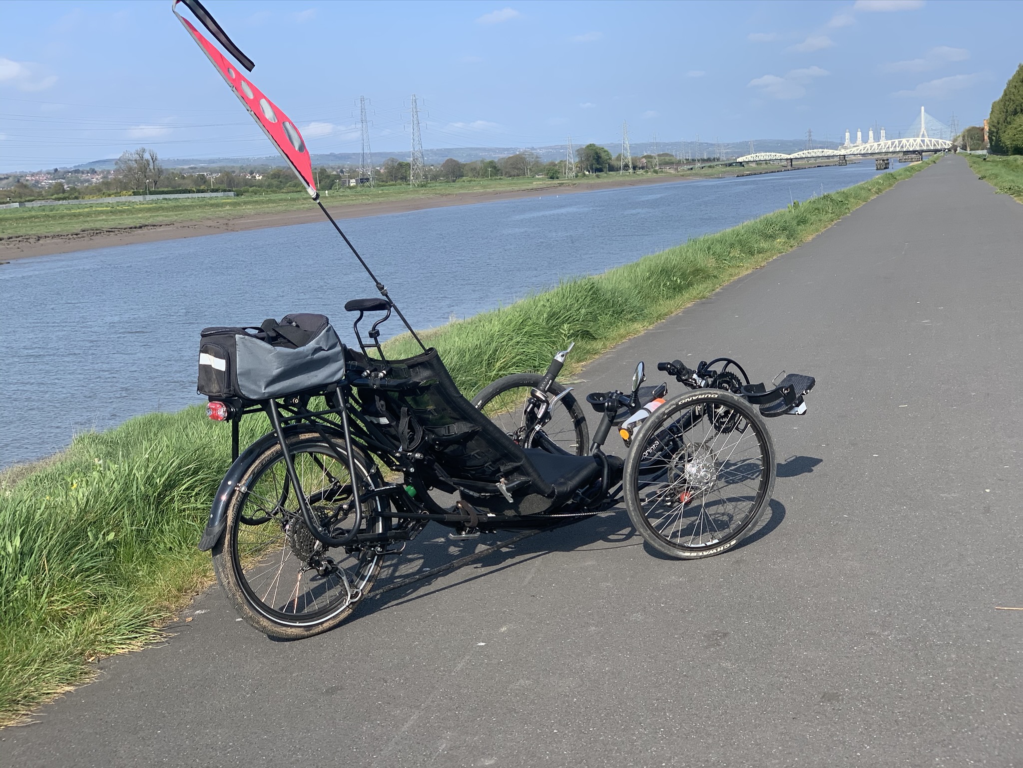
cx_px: 512
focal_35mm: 52
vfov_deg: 28.0
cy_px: 384
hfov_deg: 36.8
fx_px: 1537
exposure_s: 1/749
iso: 16
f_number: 2.4
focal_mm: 6
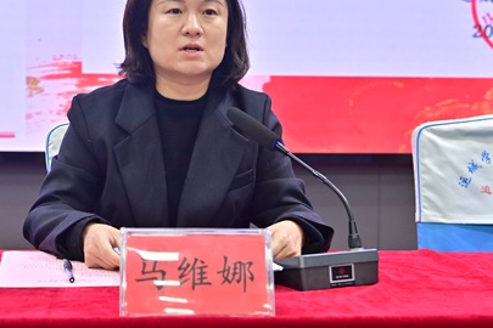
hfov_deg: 27.1
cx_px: 145
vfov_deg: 18.3
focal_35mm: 74
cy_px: 97
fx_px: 1013
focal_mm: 50
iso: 640
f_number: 5.6
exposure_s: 1/80
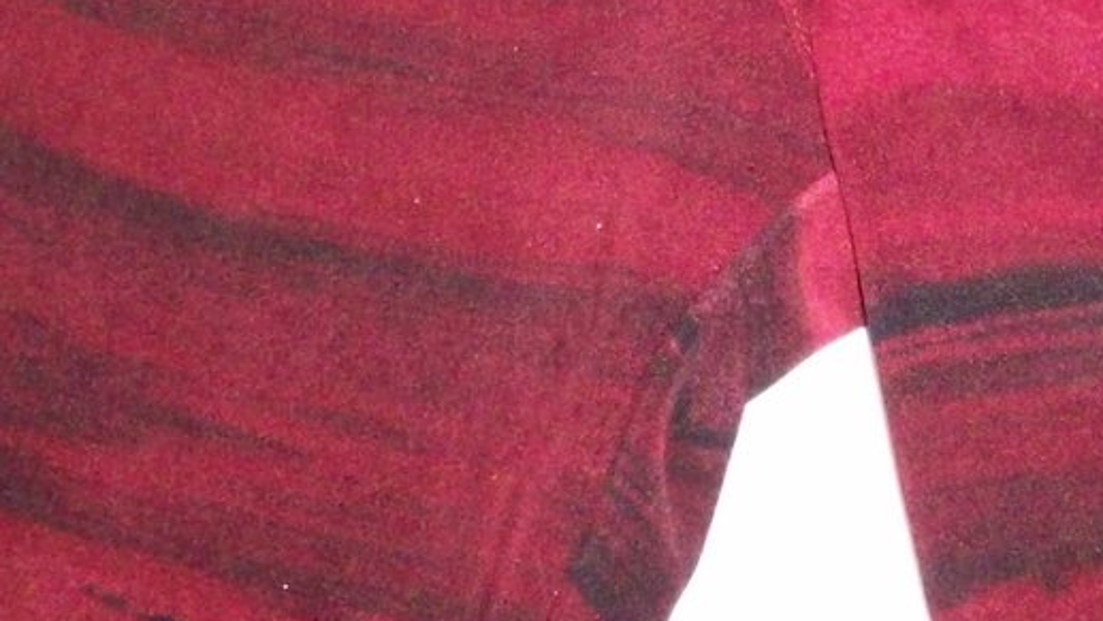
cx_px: 910
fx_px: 3042
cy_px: -134
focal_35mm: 104
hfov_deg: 20.3
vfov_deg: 11.4
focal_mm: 6.2
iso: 400
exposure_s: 1/128
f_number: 2.8
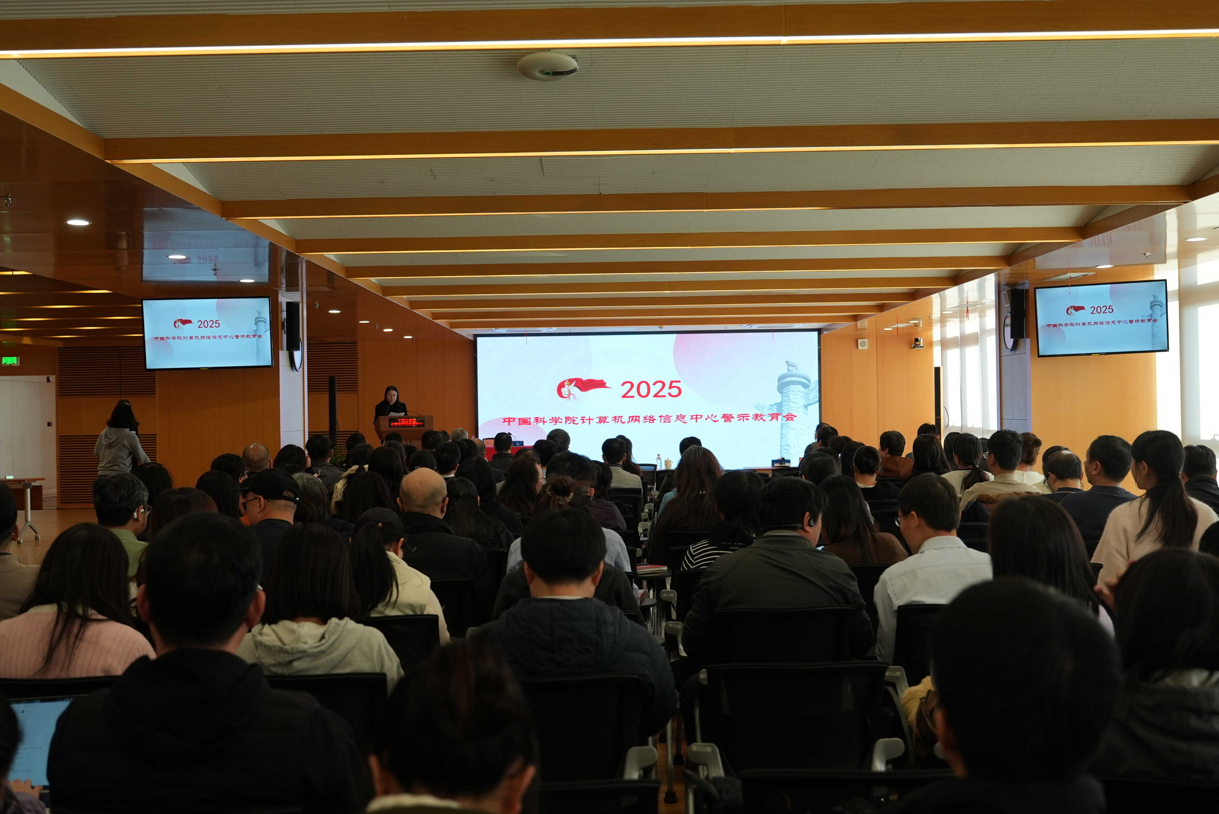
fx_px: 1321
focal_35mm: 39
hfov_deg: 49.5
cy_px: 407
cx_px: 610
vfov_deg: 34.3
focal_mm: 39
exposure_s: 1/160
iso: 640
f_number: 4
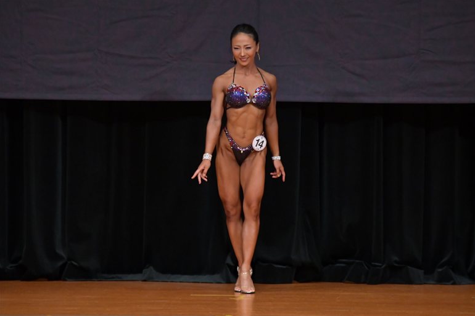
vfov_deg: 4.0
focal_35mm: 347
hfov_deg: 5.9
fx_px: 4577
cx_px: 238
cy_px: 158
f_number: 5.6
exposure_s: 1/400
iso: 4000
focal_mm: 230
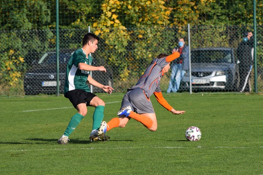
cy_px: 92
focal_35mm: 341
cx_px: 149
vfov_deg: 4.0
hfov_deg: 6.0
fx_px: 2490
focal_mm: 200
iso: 400
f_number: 6.3
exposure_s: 1/1600
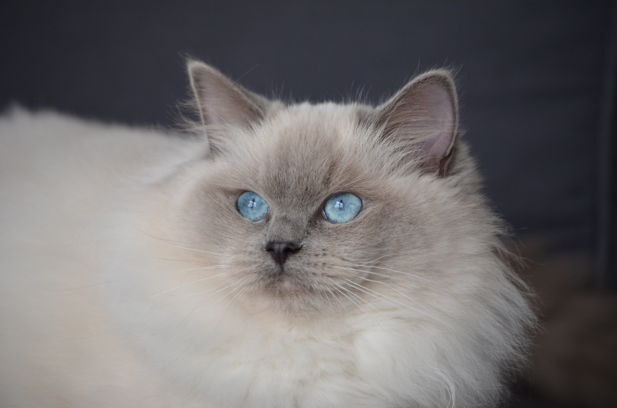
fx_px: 4746
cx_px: 308
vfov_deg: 4.9
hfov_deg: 7.4
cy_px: 204
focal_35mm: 278
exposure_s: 1/160
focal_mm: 185
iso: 800
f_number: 5
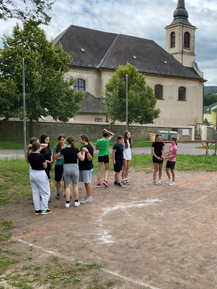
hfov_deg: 34.9
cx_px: 191
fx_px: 326
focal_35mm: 39
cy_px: 146
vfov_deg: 47.9
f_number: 1.8
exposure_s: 1/728
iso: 16
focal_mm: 3
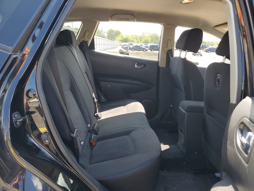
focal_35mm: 26
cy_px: 96
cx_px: 127
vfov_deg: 53.1
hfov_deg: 67.3
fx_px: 191
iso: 50
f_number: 1.5
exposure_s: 1/345
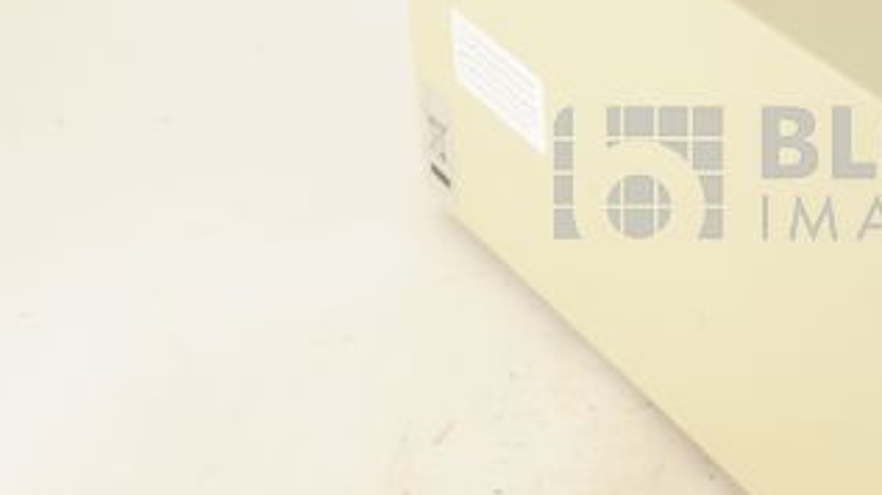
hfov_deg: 21.0
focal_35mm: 99
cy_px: 174
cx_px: 832
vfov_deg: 12.2
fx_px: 2314
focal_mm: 50
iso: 1600
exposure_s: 1/200
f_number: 14
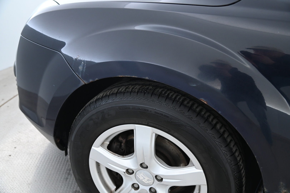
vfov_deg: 41.1
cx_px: 145
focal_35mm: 32
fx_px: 258
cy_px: 96
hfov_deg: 58.8
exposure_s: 1/25
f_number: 4
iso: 2000
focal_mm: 32
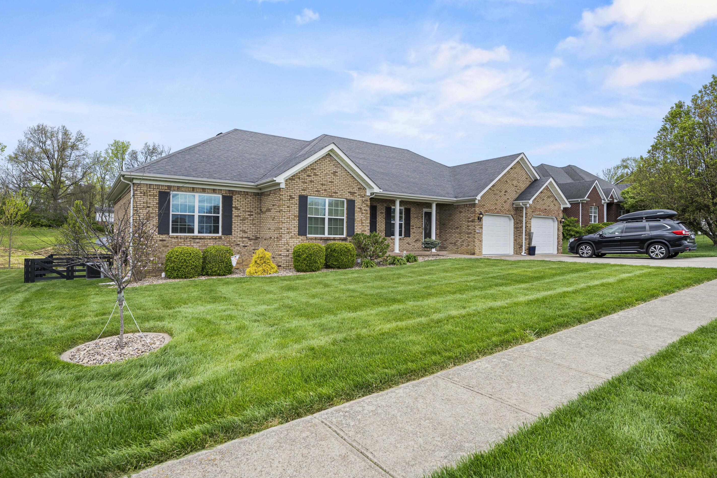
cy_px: 253
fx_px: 358
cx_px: 346
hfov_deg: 90.0
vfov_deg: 67.3
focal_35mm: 18
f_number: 4.5
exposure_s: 1/500
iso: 200
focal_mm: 17
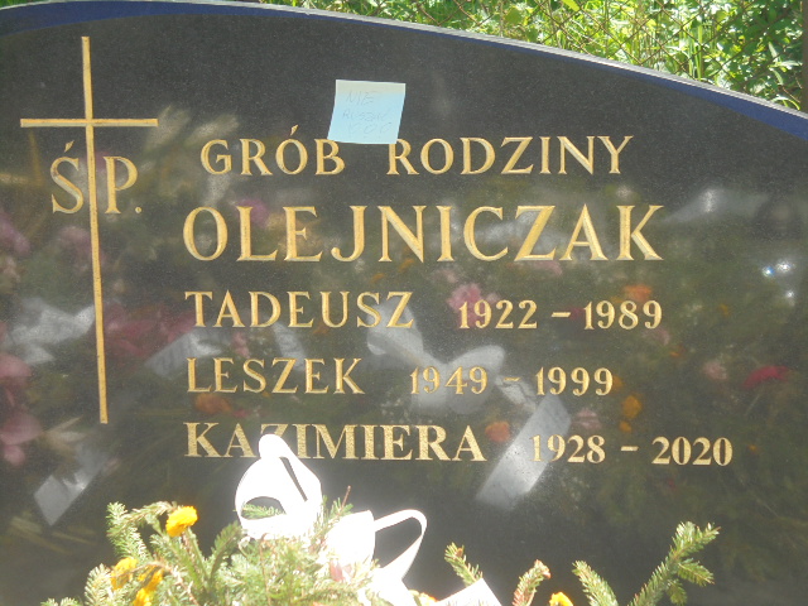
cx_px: 404
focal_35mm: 94
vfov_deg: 15.7
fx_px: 2194
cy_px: 303
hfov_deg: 20.9
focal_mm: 16.9
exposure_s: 1/125
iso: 100
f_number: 4.7
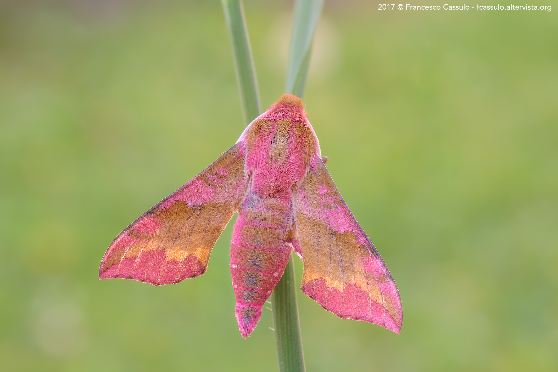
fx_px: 1395
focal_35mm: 90
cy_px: 186
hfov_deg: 22.6
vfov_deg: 15.2
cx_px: 279
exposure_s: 1/5
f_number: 13
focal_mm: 60
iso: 100
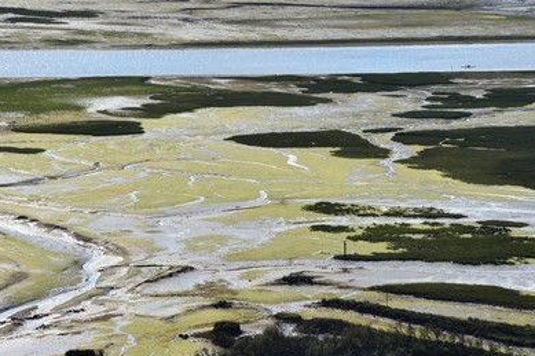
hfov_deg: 9.5
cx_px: 254
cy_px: 177
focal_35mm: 216
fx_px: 3208
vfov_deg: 6.4
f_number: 20
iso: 400
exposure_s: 1/320
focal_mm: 200
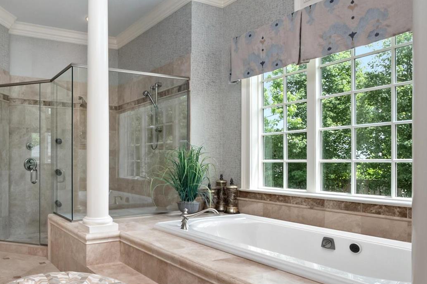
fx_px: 332
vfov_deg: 46.2
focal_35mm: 28
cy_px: 166
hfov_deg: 61.2
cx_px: 98
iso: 400
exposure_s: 1/160
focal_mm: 9
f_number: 8
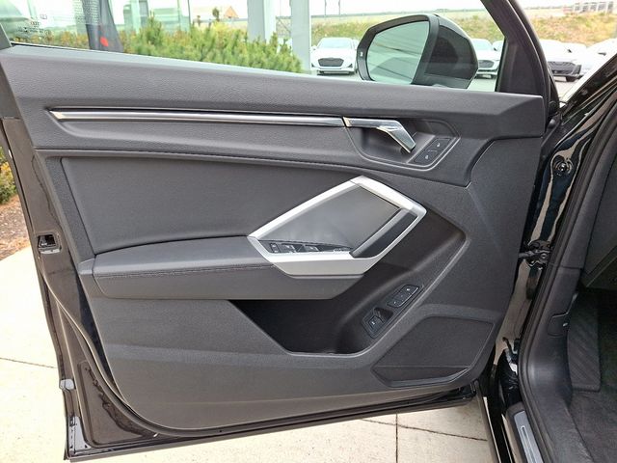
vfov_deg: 54.9
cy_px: 232
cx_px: 308
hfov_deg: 69.4
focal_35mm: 25
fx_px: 446
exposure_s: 1/101
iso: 25
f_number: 1.8
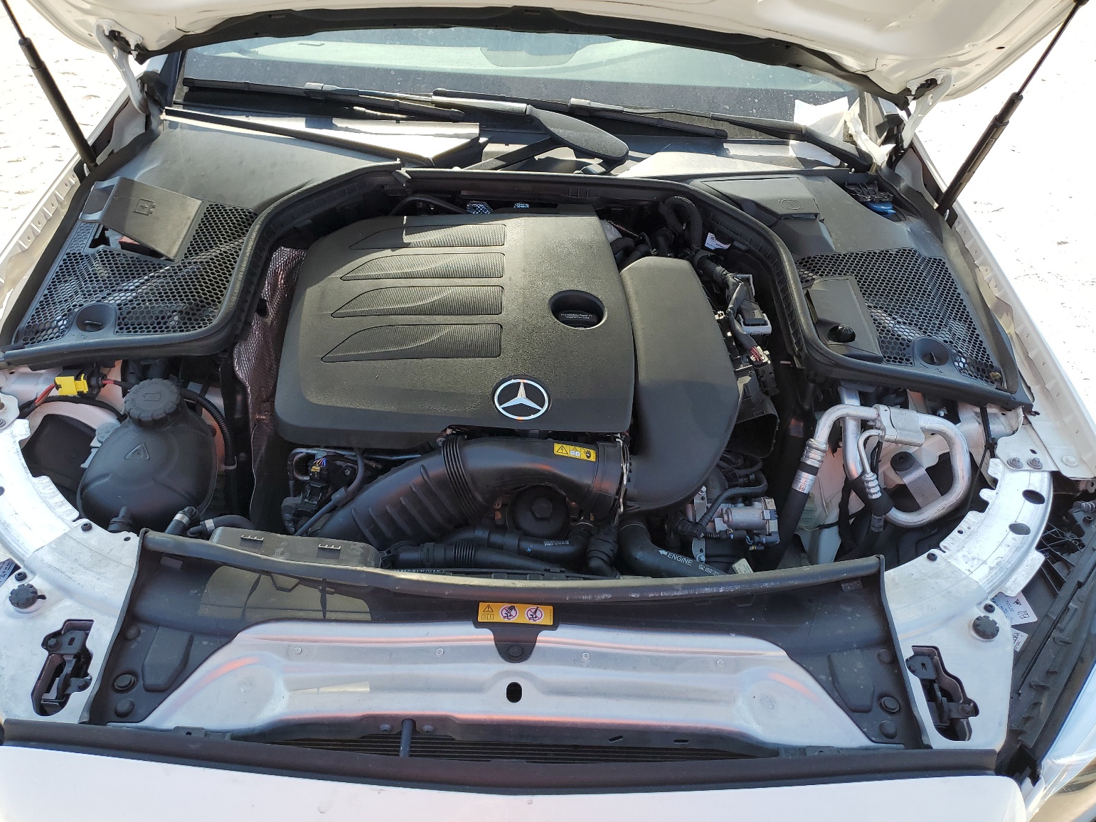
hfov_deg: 65.3
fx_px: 855
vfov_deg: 51.4
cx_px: 532
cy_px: 415
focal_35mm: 27
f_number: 1.5
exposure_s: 1/909
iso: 50
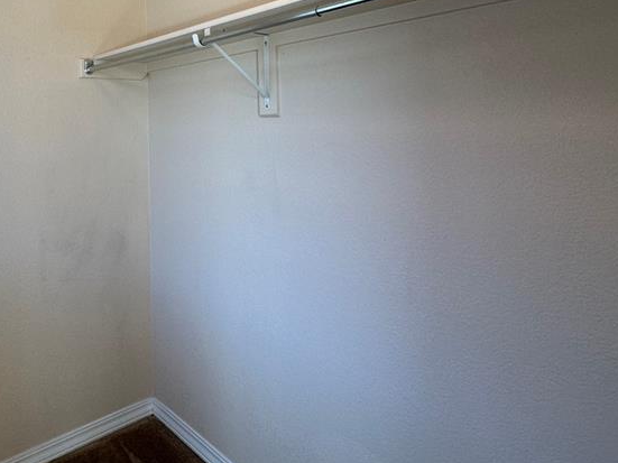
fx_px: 464
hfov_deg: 65.0
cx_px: 192
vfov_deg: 50.8
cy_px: 115
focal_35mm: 26
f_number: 2.2
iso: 160
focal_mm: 2.22
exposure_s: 1/120
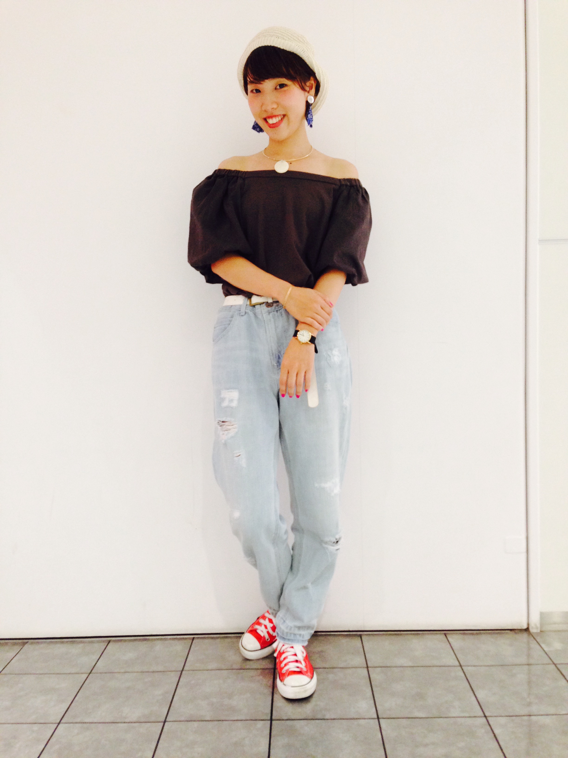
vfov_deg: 55.4
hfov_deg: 42.9
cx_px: 284
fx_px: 722
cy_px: 379
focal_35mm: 33
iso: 160
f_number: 2.4
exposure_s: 1/20
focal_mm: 4.12
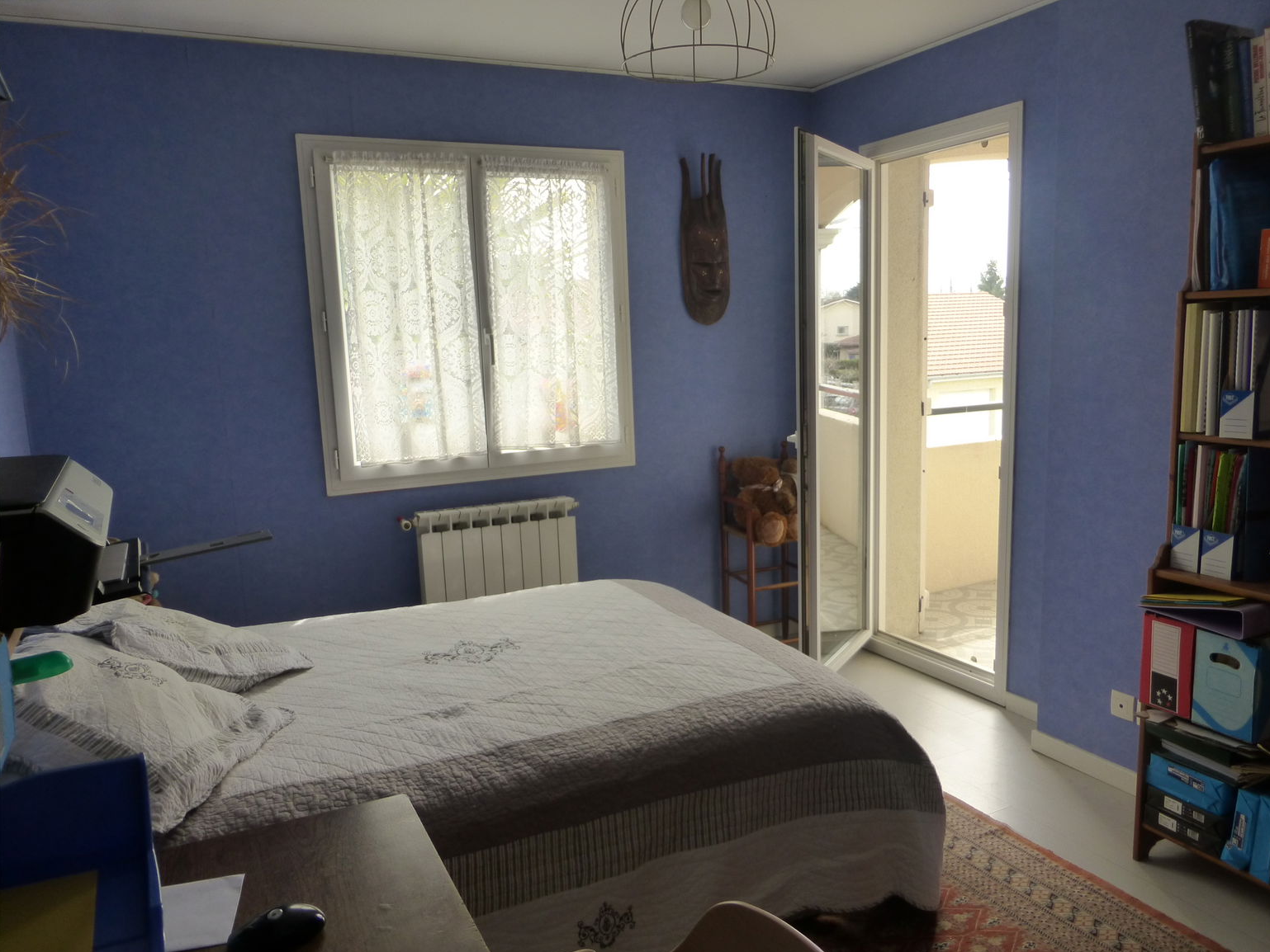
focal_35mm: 26
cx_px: 658
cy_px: 494
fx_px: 954
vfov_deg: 53.1
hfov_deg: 67.3
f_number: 3.3
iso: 200
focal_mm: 4.3
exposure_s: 1/200
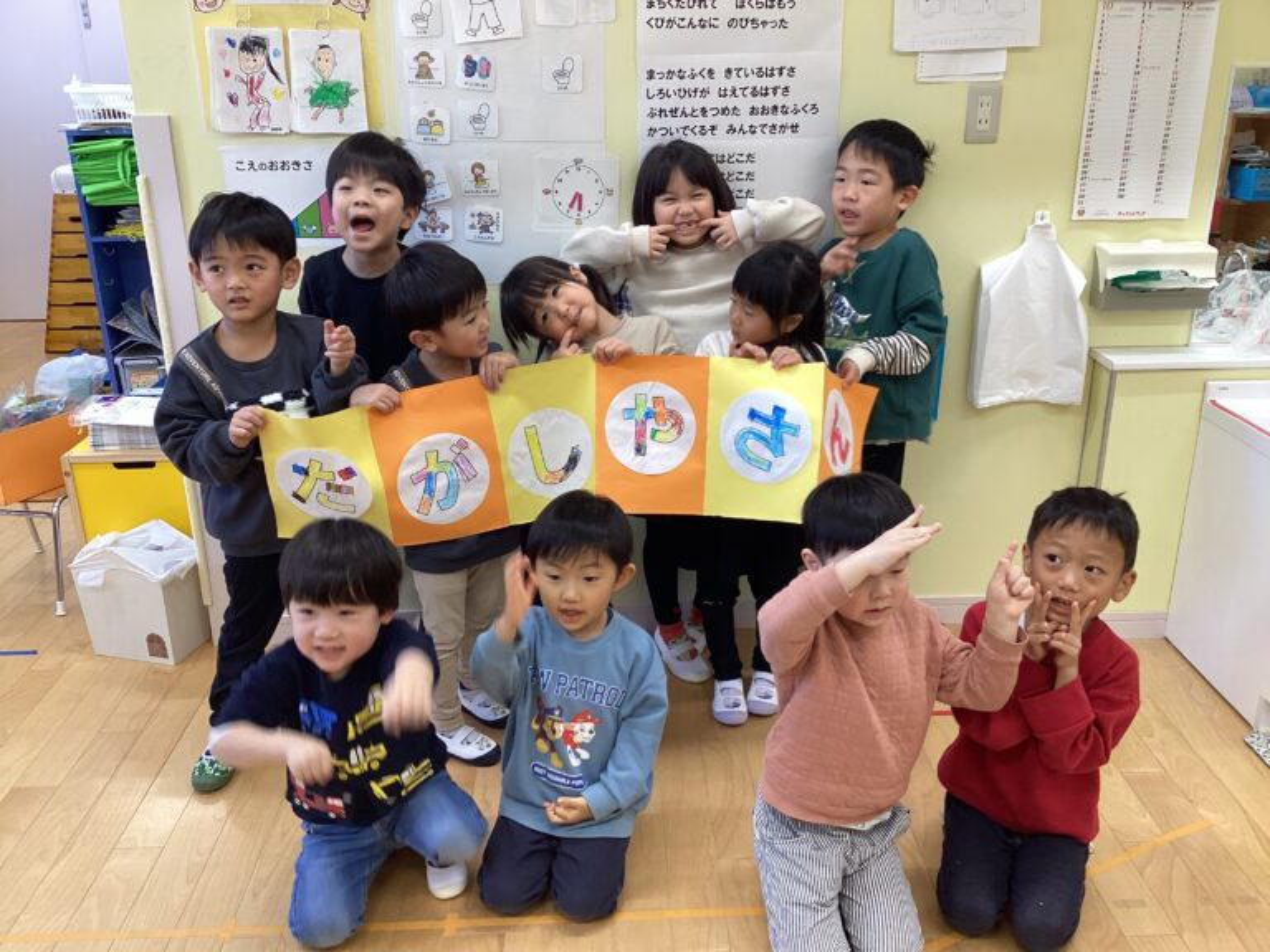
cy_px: 476
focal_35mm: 31
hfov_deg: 58.4
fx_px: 1137
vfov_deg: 45.4
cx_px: 635
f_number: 2.4
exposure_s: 1/50
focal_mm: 3.3
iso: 80
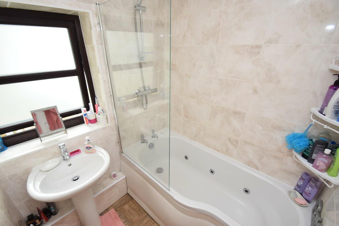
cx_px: 170
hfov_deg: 100.4
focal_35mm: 15
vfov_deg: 77.3
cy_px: 113
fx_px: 141
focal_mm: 10
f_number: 5.6
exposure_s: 1/125
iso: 560
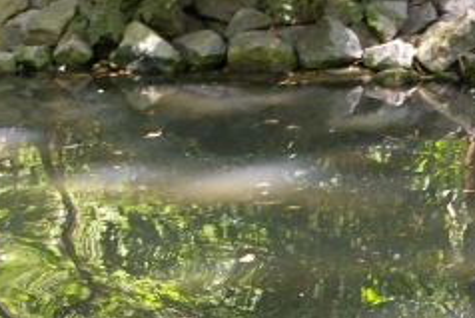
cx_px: 303
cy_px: 392
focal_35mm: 174
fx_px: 2301
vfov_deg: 7.8
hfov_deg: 11.8
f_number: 6.7
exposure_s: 1/60
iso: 800
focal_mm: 45
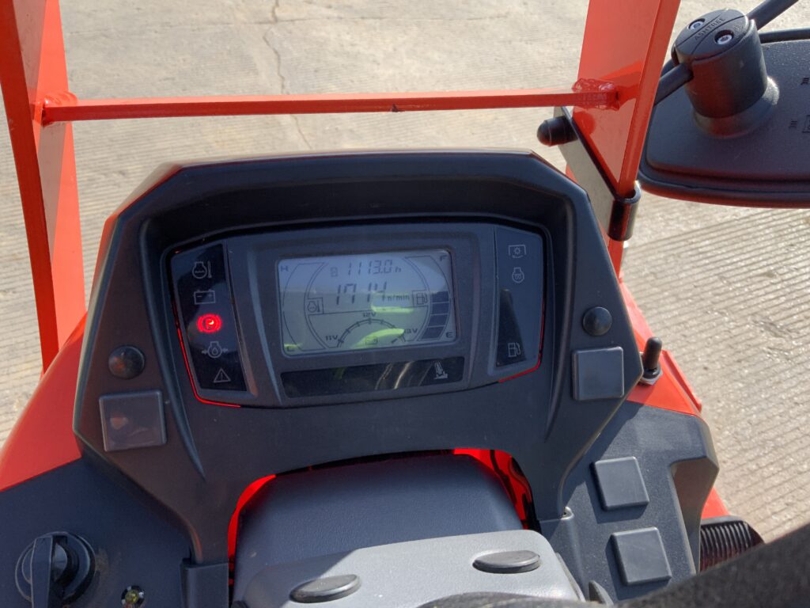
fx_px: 679
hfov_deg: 61.7
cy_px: 304
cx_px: 405
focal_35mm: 29
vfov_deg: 48.2
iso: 16
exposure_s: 1/770
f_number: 1.8
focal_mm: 3
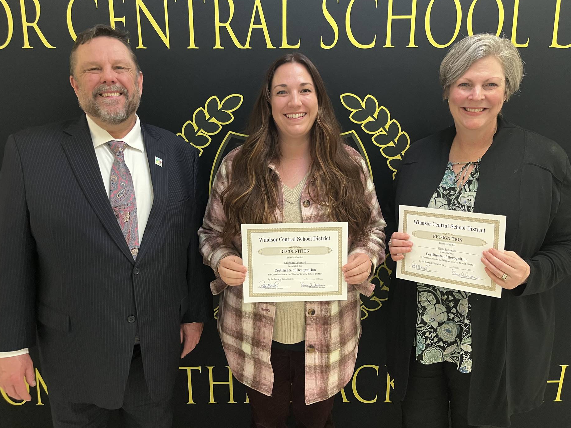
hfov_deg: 65.3
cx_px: 288
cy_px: 209
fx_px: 445
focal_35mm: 27
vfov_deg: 51.4
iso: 320
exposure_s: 1/60
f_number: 1.6
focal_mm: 5.1
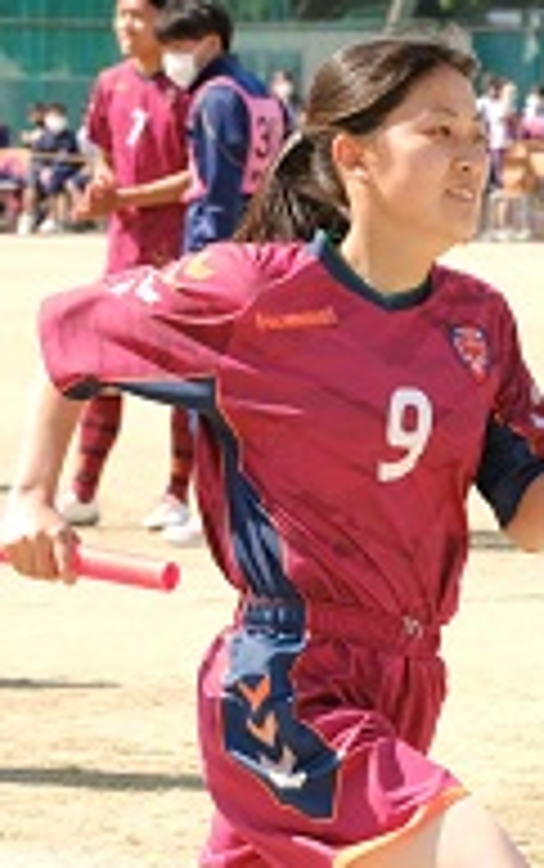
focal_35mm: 309
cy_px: 627
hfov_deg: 4.3
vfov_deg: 6.8
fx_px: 7314
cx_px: 540
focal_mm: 78.3
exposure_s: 1/1000
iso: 800
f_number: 6.4
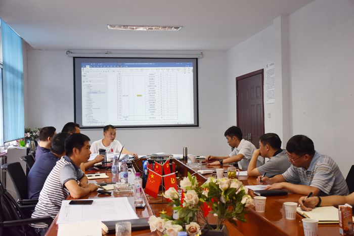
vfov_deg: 33.0
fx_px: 398
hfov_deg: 47.9
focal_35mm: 40
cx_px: 177
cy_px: 118
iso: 720
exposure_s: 1/60
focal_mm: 27
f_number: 4
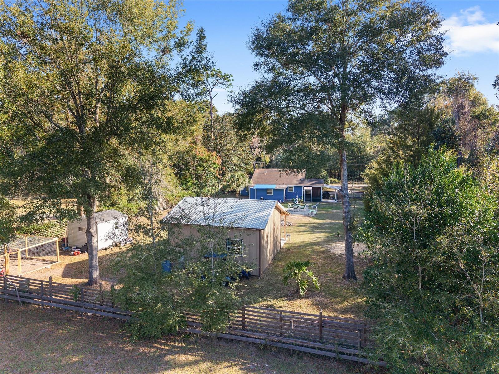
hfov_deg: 71.6
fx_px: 346
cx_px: 250
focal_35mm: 24
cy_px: 187
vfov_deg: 56.8
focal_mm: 8.67
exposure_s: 1/1250
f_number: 1.8
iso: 400
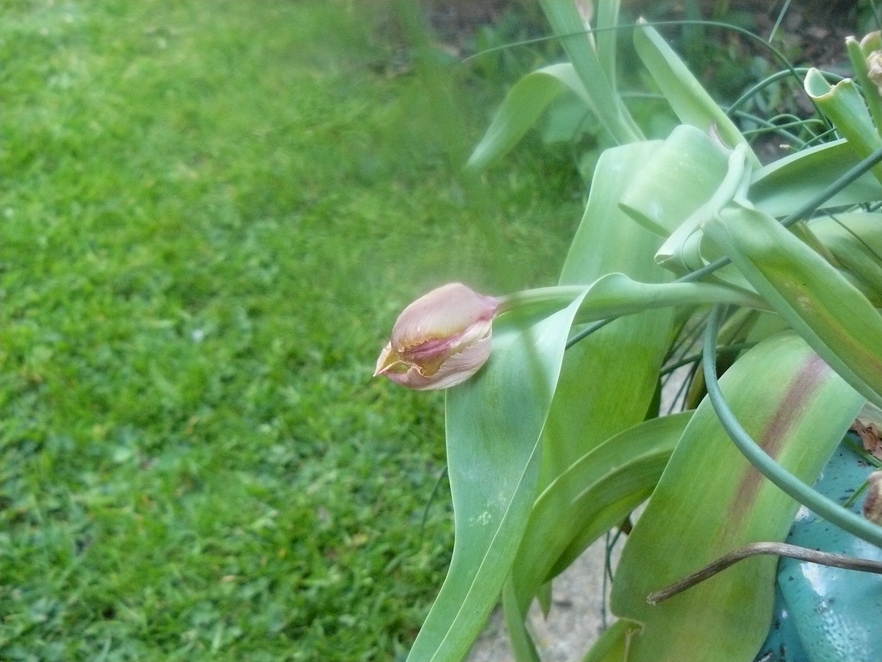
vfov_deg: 39.7
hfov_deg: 51.4
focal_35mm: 36
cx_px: 441
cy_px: 331
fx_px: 917
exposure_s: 1/20
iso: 400
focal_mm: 6
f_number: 2.8
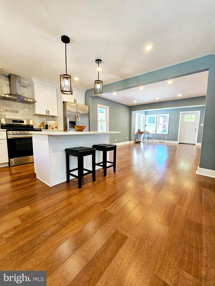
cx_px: 108
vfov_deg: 106.2
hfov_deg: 89.9
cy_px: 143
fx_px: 108
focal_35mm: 13
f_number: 2.2
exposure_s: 1/60.2
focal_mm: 2.2
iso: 160
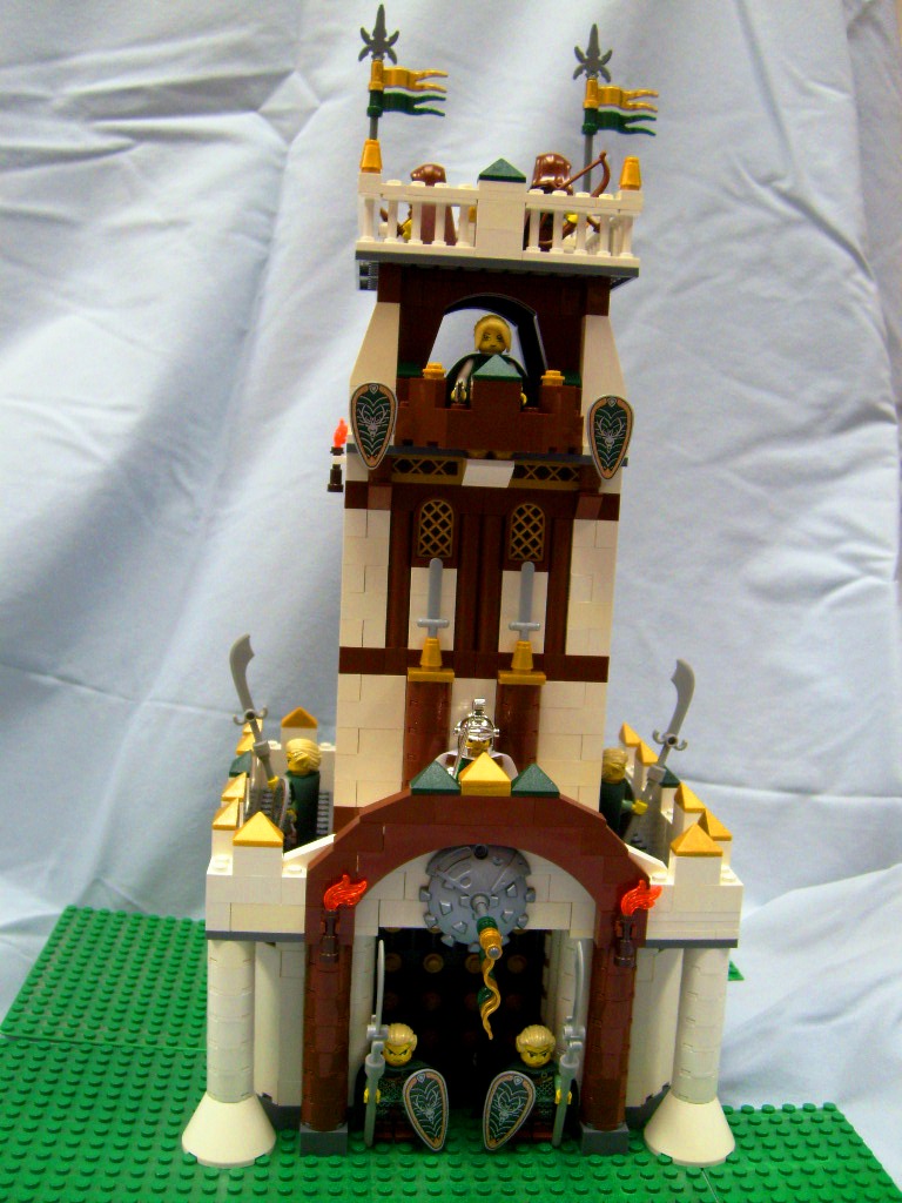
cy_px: 602
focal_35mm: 35
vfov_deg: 52.6
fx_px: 1216
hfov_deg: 40.7
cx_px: 451
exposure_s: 1/45
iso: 120
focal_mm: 5.8
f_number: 2.8
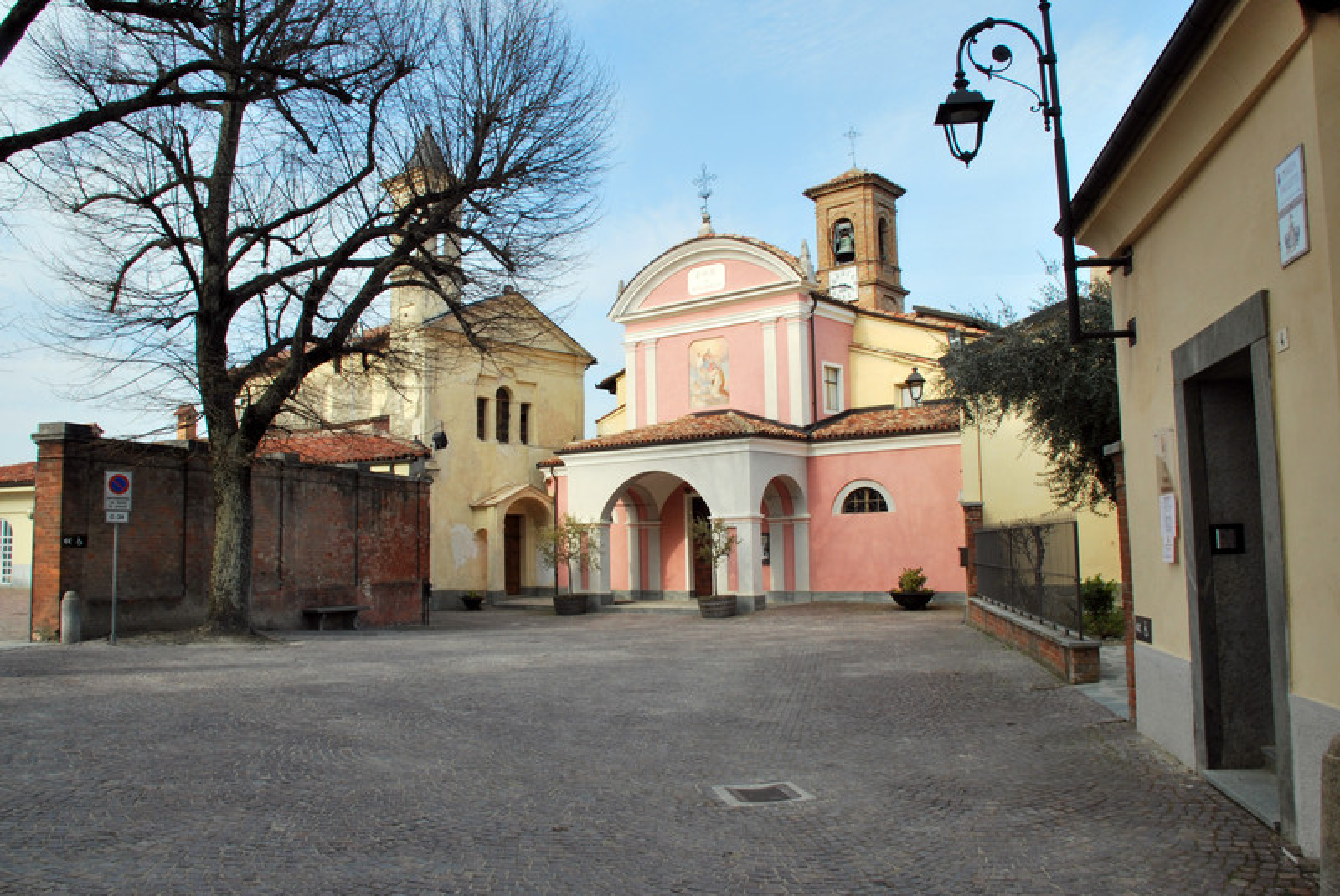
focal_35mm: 27
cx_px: 670
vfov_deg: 48.0
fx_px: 1006
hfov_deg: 67.3
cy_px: 448
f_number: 14
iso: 200
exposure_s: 1/40
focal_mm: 18
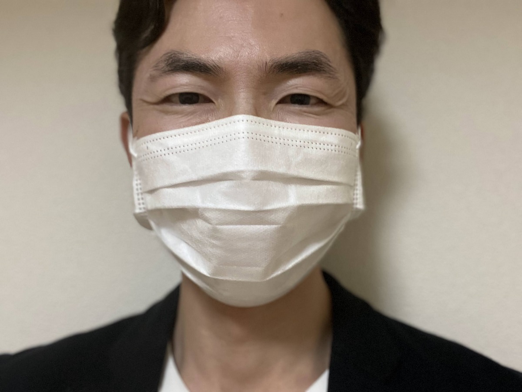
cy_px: 196
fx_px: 452
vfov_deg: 46.8
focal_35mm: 30
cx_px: 261
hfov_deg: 60.0
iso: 250
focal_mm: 2.71
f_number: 2.2
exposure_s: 1/50
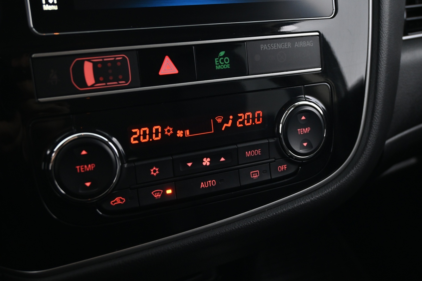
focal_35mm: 42
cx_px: 211
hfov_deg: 46.4
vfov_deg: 31.9
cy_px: 140
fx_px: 492
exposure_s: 1/8
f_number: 4.5
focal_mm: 28
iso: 1600
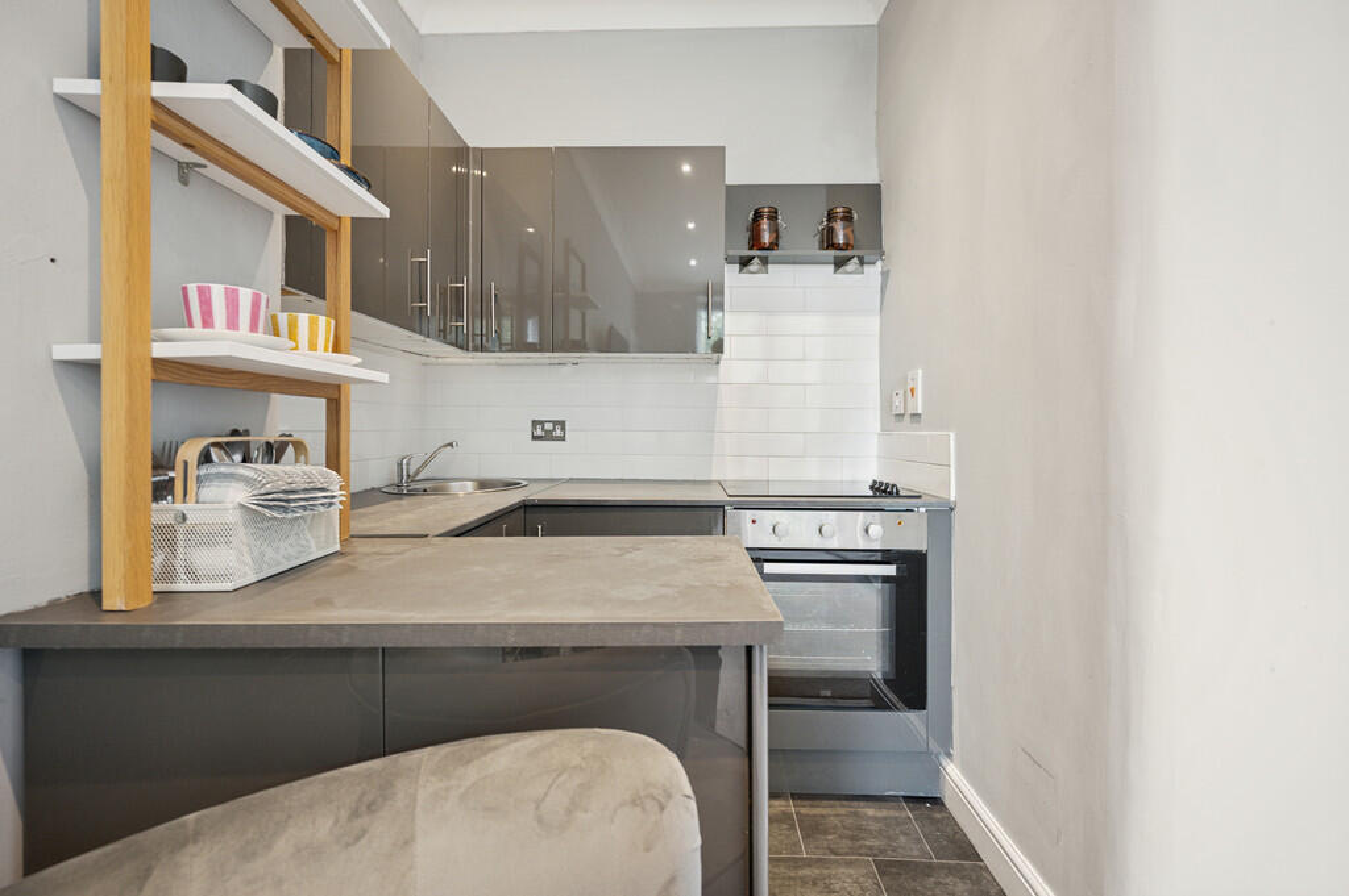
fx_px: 524
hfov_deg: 104.3
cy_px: 448
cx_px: 674
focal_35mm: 14
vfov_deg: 81.1
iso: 1000
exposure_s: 1/6
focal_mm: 14
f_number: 7.1
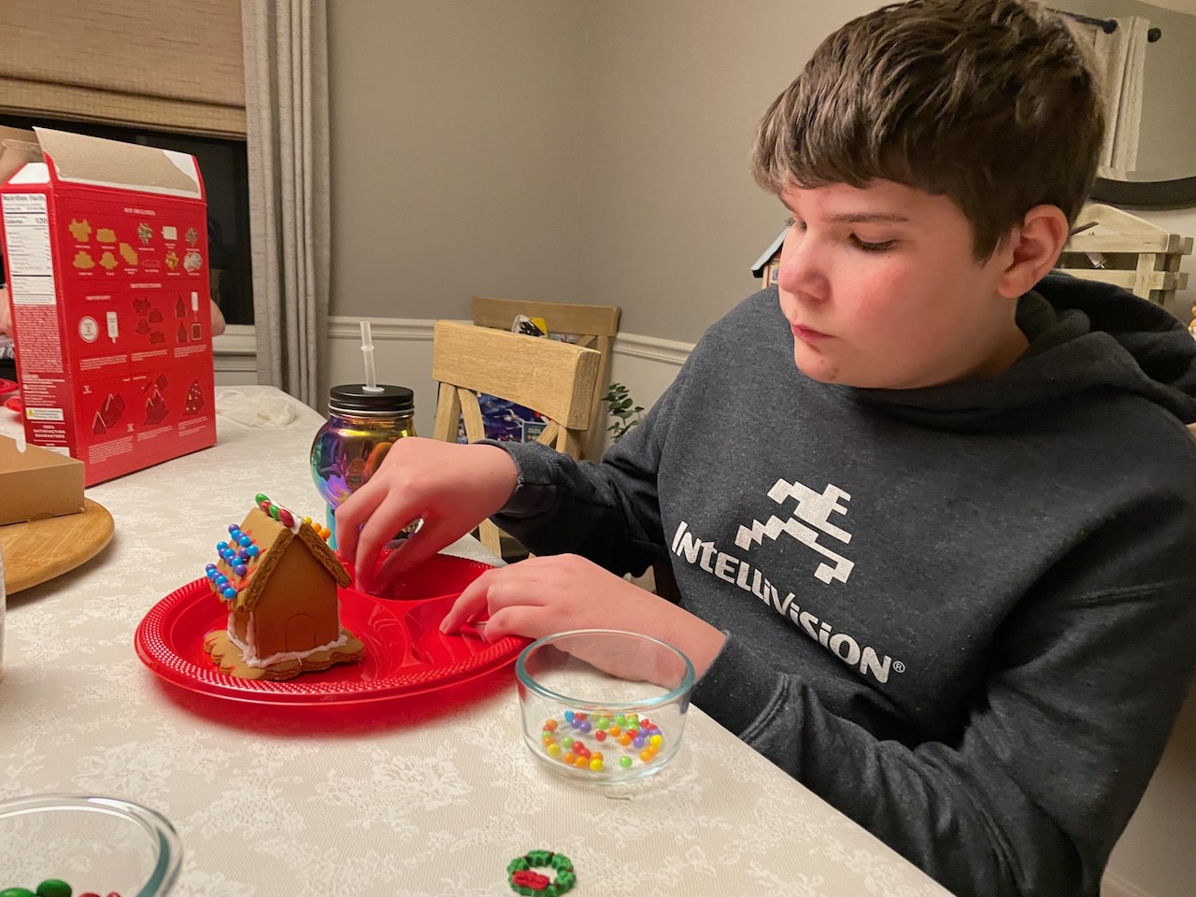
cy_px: 448
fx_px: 898
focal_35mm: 26
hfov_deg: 67.3
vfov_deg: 53.1
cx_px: 598
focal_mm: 4.2
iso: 500
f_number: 1.6
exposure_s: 1/40
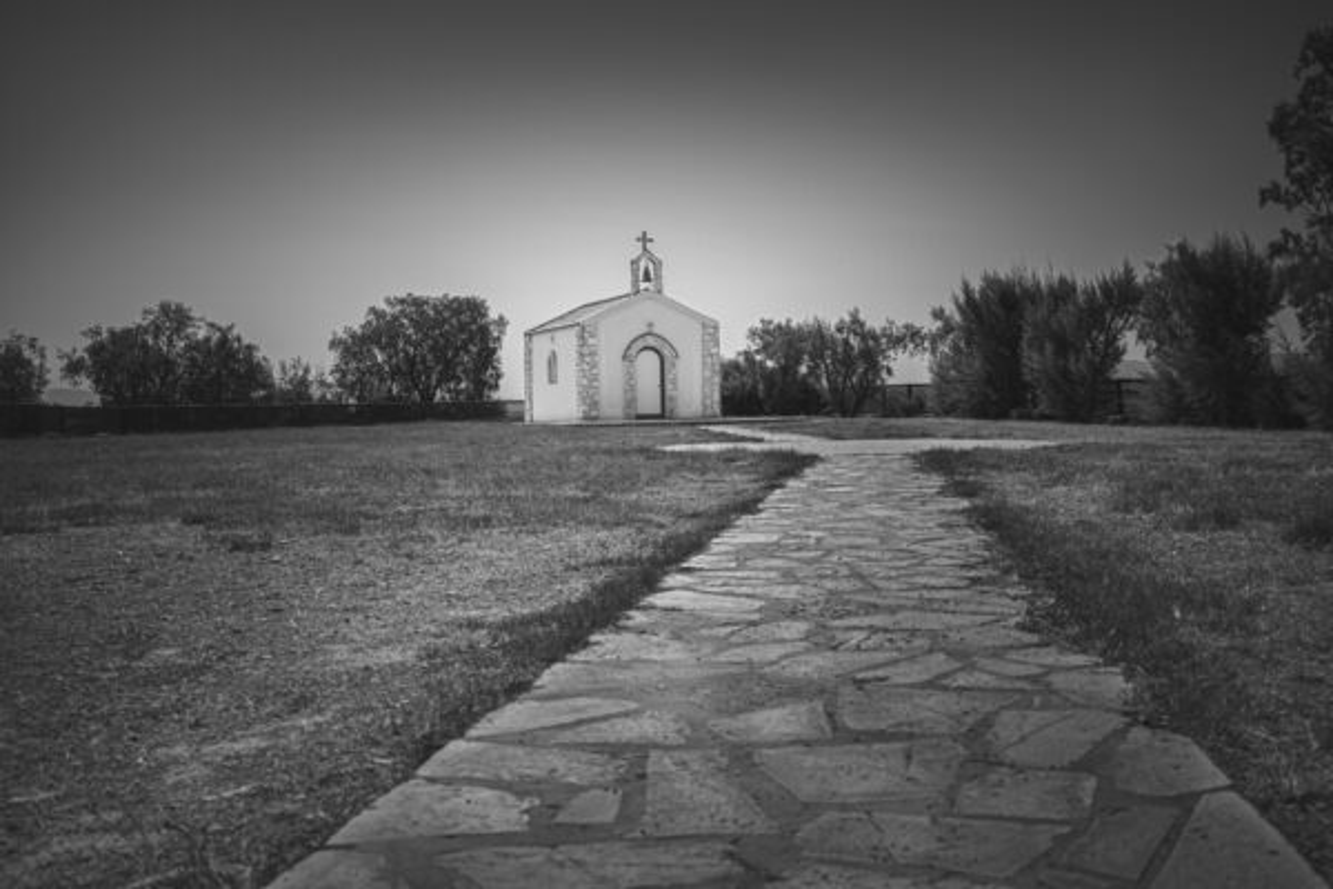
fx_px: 1277
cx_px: 666
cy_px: 444
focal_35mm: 34
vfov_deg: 38.4
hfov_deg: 55.1
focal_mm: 23
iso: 100
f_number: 3.8
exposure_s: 1/1600
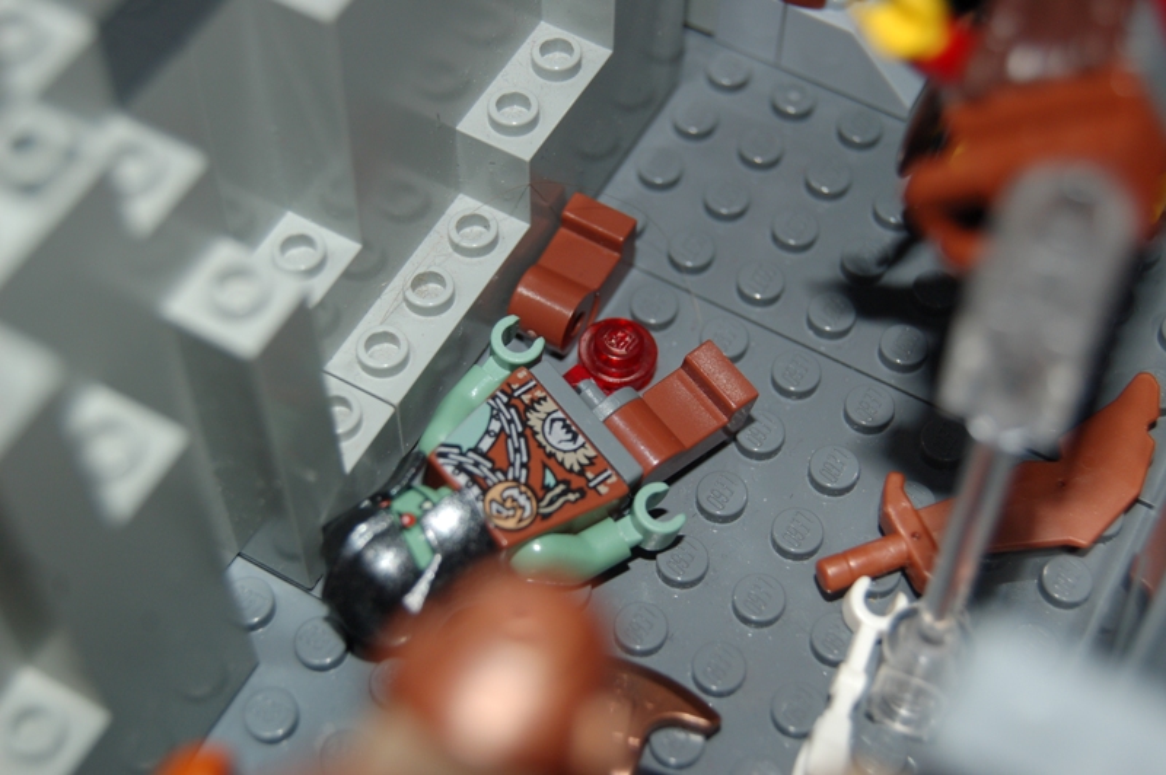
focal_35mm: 60
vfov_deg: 22.6
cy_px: 388
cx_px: 583
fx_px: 1942
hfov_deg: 33.4
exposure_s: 1/60
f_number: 5
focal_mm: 40
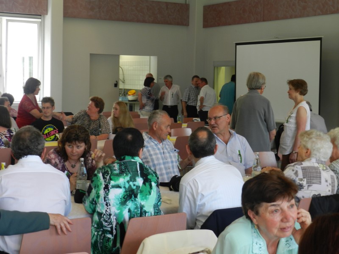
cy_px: 127
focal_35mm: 60
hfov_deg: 32.2
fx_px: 588
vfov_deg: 24.4
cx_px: 170
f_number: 4.6
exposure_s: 1/30
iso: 160
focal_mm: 10.7
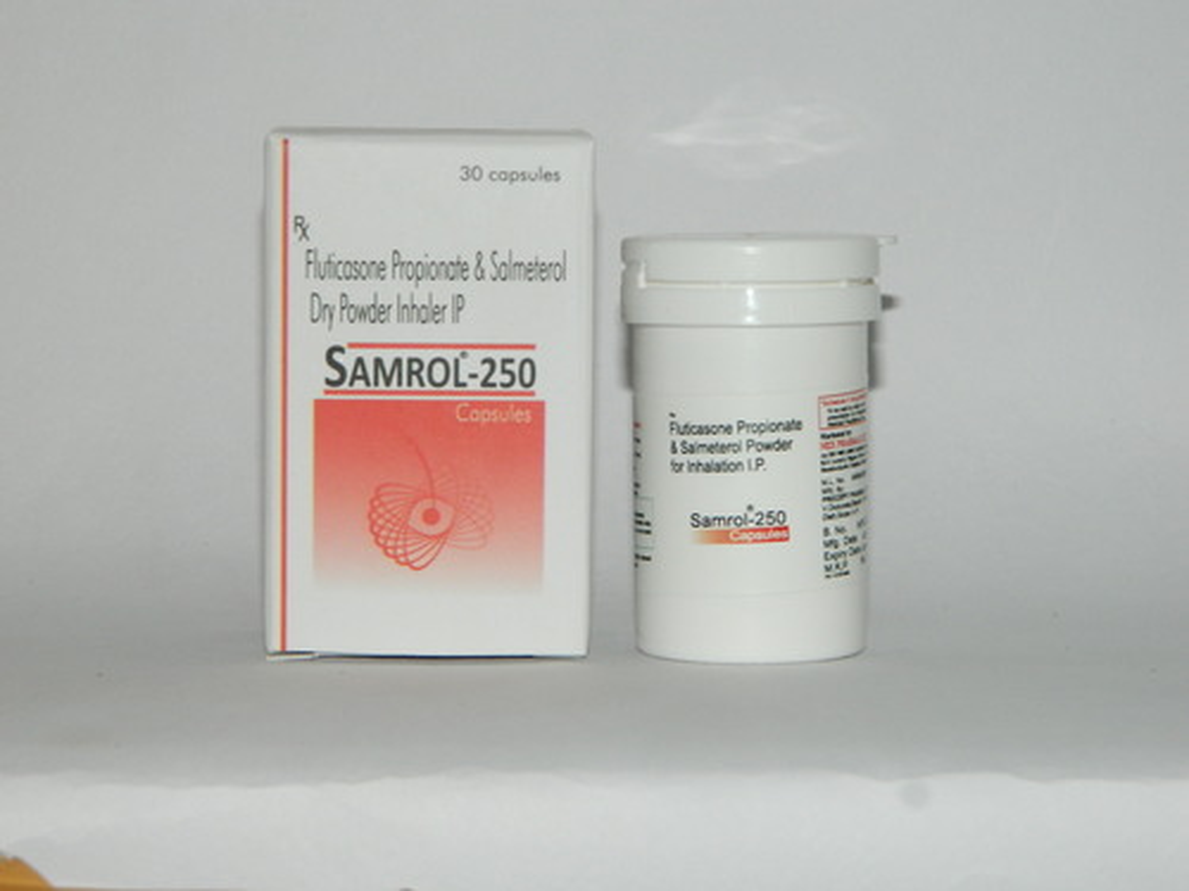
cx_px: 594
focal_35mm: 129
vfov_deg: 11.5
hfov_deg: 15.3
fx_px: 4431
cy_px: 446
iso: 200
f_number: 4.7
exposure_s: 1/60
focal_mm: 23.2
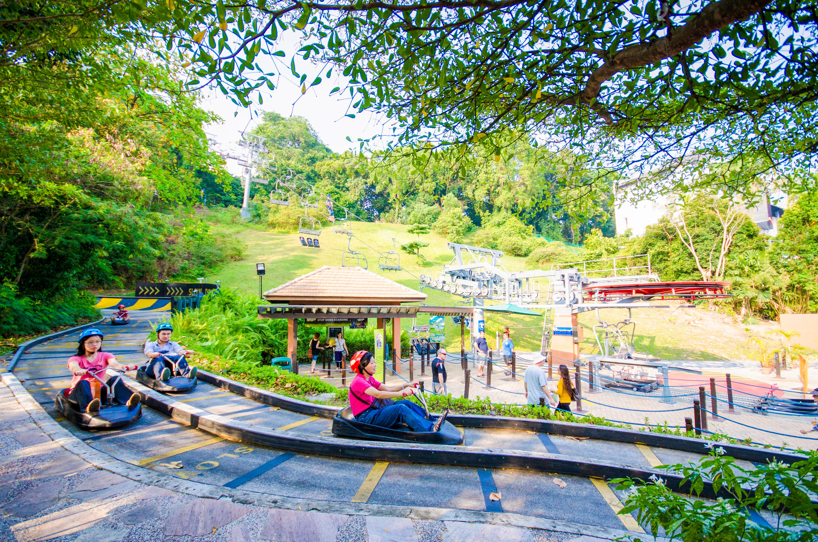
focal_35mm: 15
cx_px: 409
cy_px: 271
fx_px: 340
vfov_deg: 77.1
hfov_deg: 100.5
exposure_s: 1/400
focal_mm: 10
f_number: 5
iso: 160
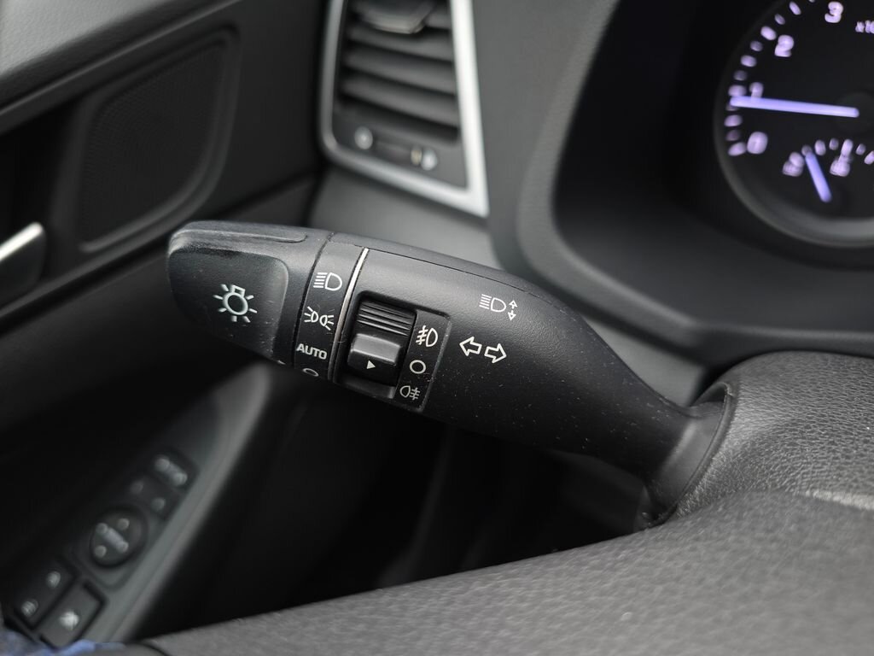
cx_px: 437
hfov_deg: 73.9
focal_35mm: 23
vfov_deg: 58.9
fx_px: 581
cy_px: 328
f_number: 1.7
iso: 160
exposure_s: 1/68
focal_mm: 6.3
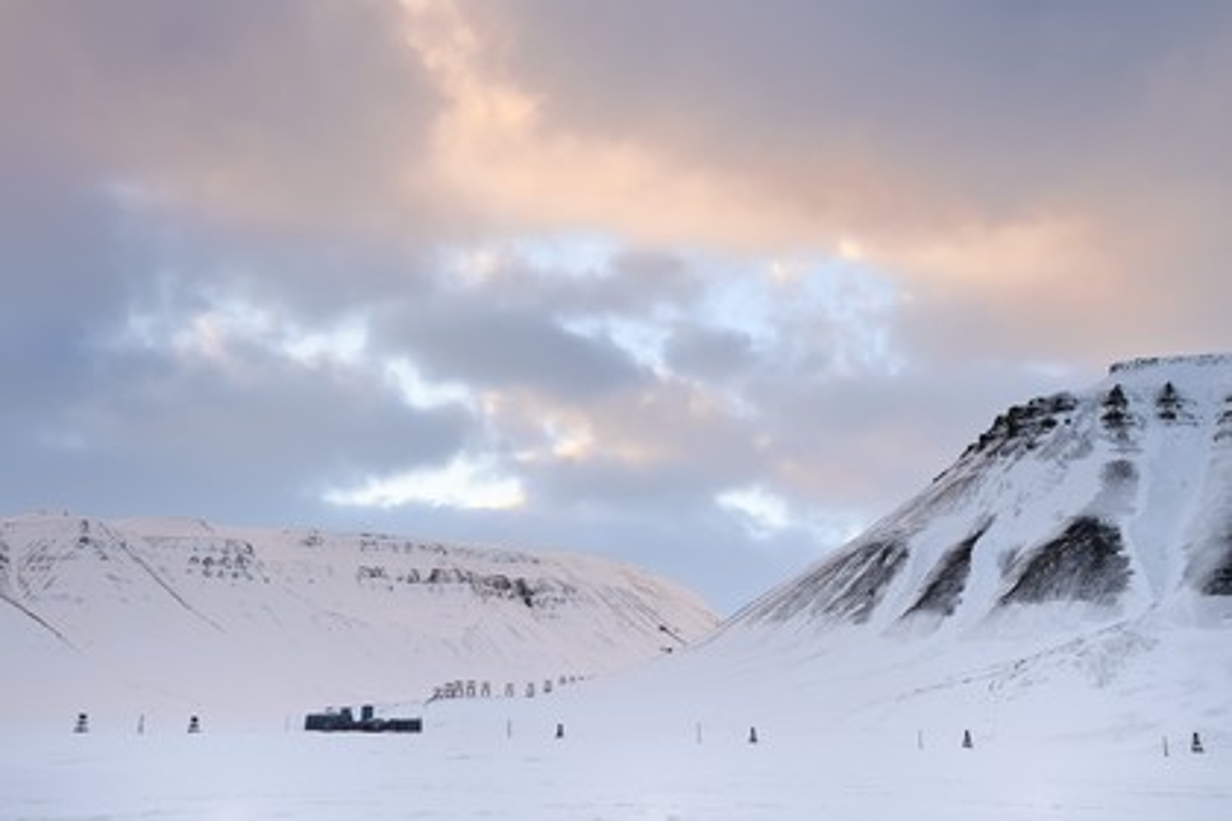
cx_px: 616
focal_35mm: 46
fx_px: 1574
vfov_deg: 29.2
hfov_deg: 42.7
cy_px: 410
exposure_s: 1/200
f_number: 8
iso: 400
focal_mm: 46
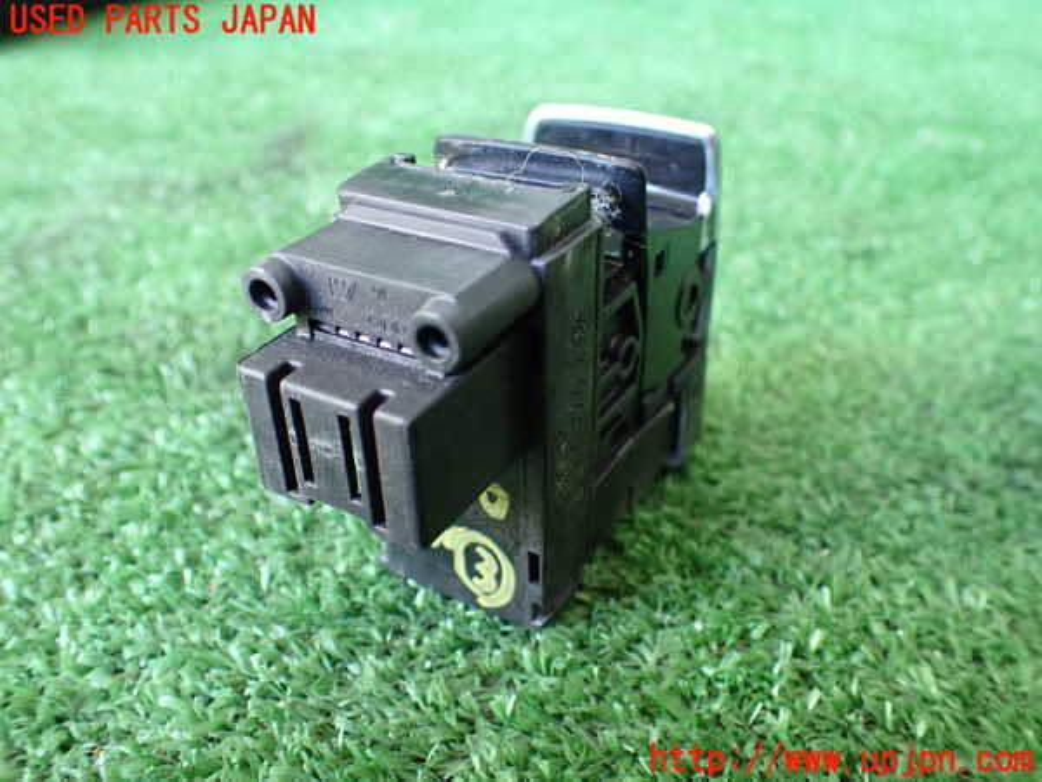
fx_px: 903
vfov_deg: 46.8
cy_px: 391
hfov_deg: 60.0
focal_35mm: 30
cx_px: 521
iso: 800
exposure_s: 1/100
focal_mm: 5.4
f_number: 2.3
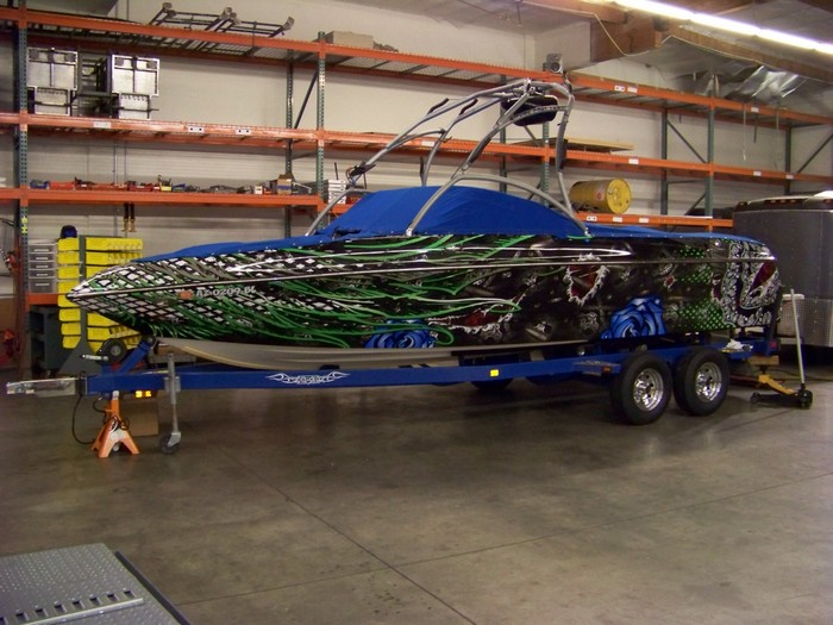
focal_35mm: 36
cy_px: 312
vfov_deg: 39.7
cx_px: 416
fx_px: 866
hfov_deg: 51.4
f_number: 2.8
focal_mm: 5.85
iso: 400
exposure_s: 1/30
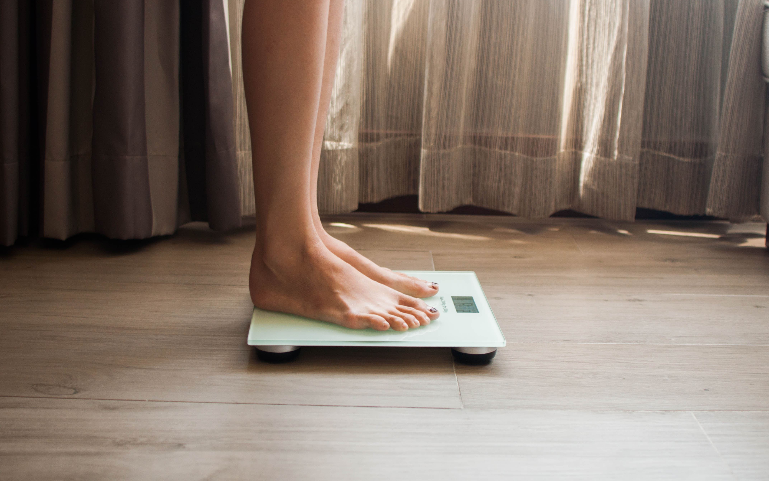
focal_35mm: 54
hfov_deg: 37.8
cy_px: 231
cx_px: 385
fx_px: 1121
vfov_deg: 24.2
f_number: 2.8
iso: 560
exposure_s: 1/30
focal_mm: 35
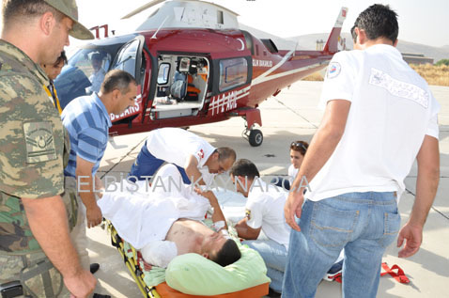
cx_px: 224
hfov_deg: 67.5
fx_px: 336
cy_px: 149
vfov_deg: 47.8
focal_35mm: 27
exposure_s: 1/200
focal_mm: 18
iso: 500
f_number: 14
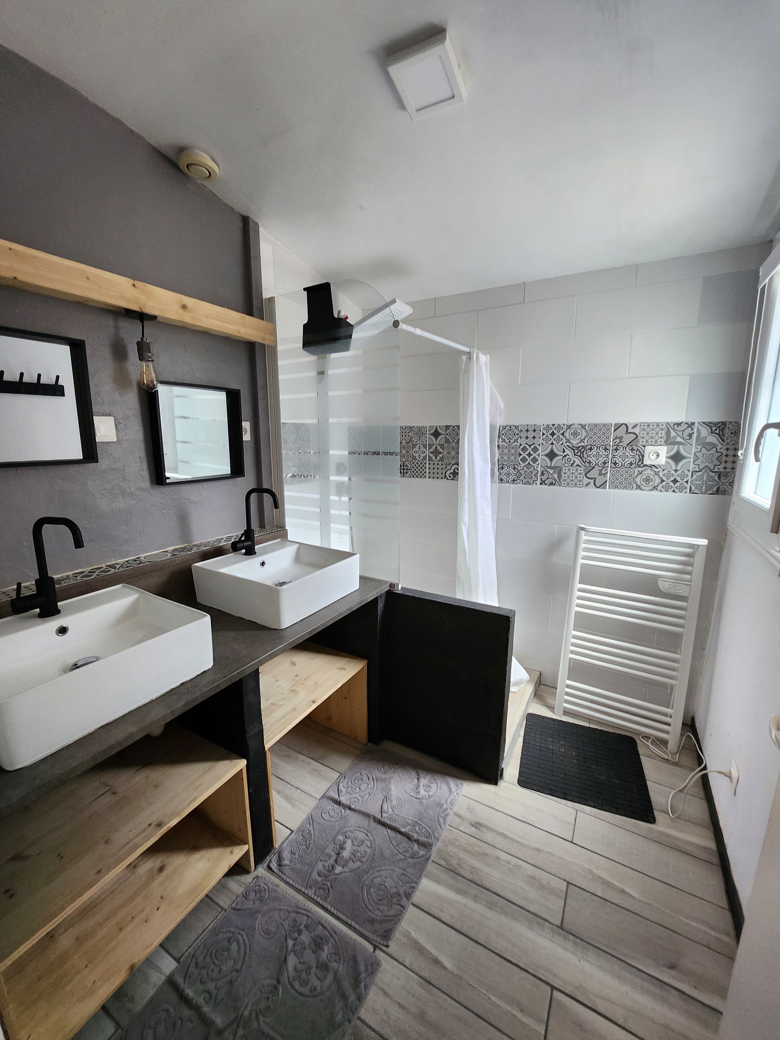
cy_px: 520
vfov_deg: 106.2
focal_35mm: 13
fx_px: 391
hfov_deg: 89.9
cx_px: 390
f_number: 2.2
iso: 125
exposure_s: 1/50
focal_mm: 1.7
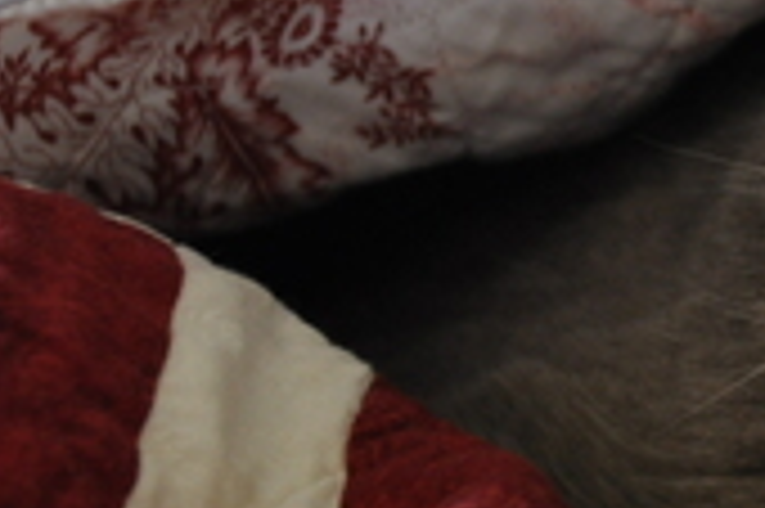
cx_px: 1426
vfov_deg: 5.1
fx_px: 5753
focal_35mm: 271
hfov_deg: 7.4
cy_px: 151
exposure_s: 1/8
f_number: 4.8
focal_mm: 48
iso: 800
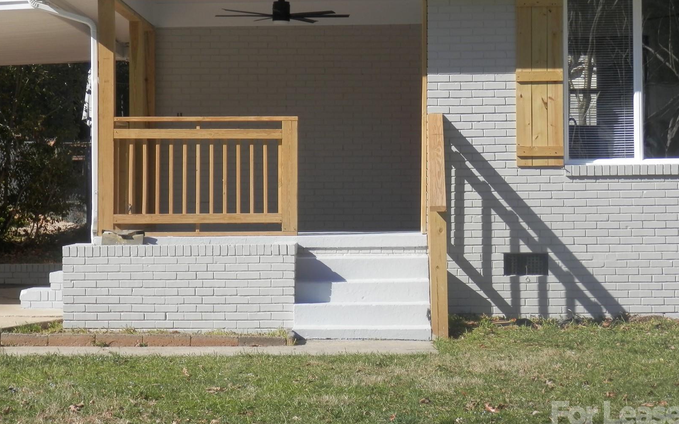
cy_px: 155
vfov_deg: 13.2
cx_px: 280
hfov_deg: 21.0
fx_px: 1832
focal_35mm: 99
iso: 80
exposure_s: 1/400
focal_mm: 13.1
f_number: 4.5
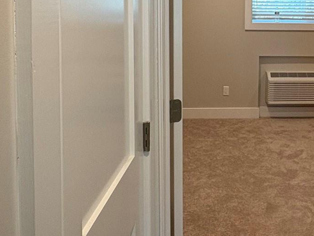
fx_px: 381
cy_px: 32
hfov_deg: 42.9
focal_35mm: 42
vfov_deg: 32.9
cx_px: 248
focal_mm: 2.22
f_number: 2.2
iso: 160
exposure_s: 1/120
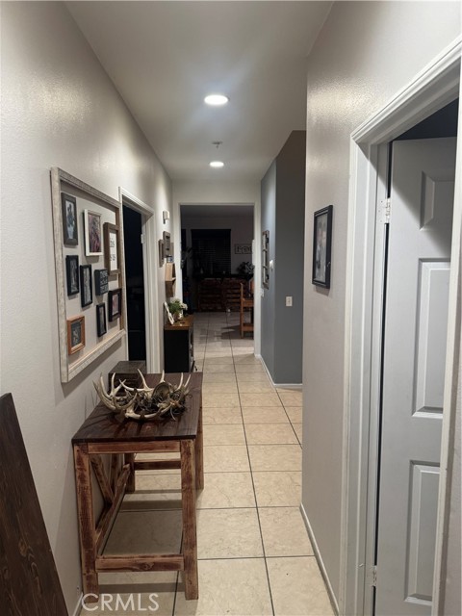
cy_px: 308
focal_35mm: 24
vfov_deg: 71.6
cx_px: 231
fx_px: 427
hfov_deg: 56.8
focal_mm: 6.76
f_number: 1.78
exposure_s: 1/60
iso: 400
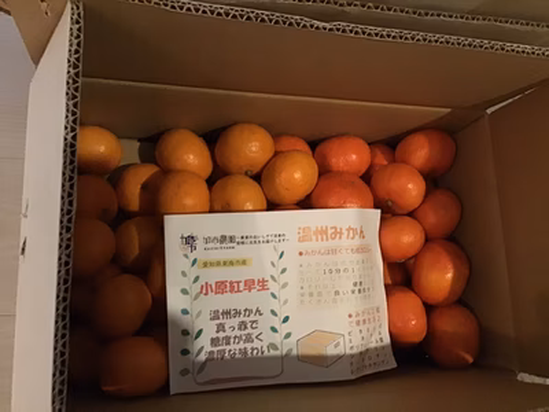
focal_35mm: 31
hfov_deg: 58.4
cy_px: 206
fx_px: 492
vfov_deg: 45.4
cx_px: 274
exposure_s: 1/15
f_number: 2.4
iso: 640
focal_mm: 3.3
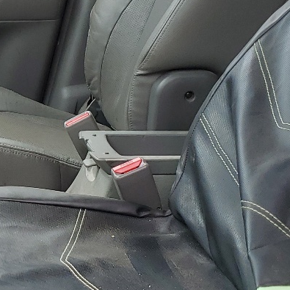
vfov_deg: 18.7
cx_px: -13
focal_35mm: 93
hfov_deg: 18.1
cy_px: 152
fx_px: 881
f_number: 1.5
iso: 50
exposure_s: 1/556
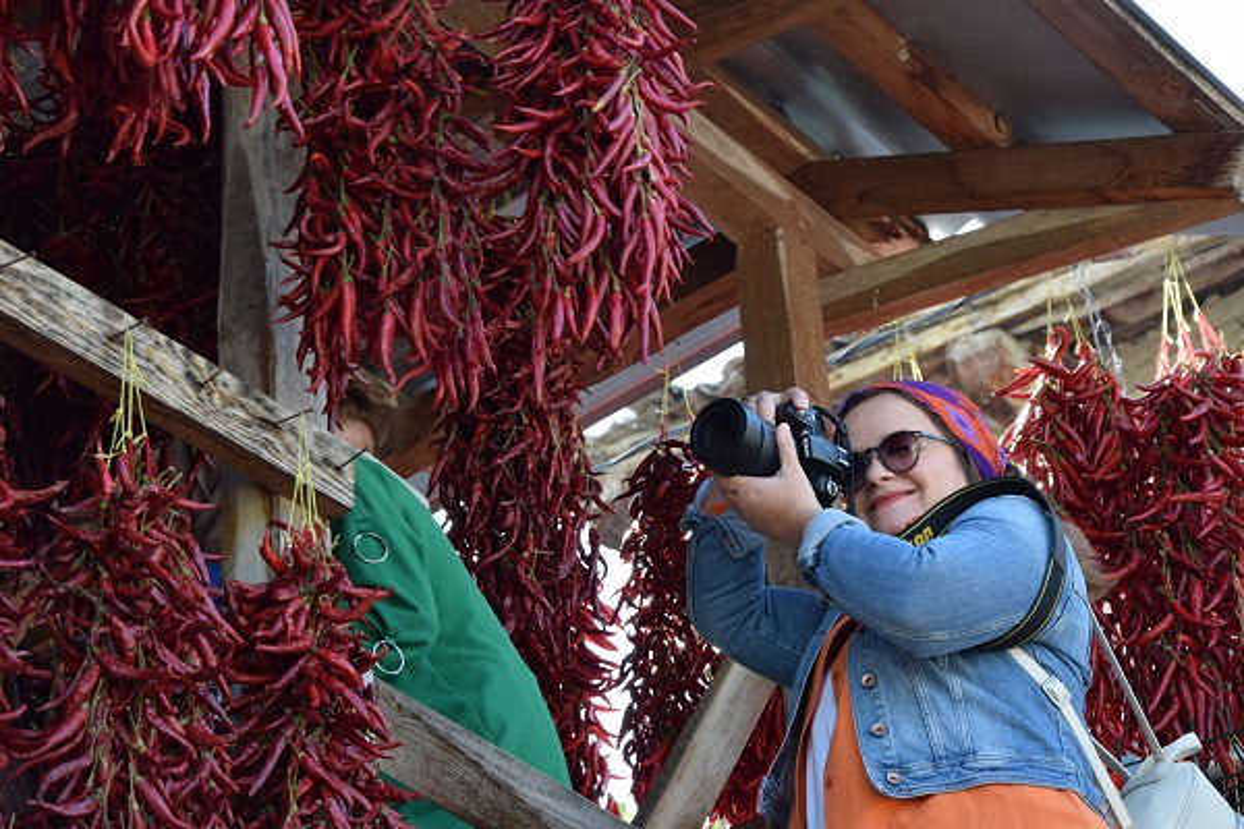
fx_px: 3628
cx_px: 622
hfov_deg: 19.5
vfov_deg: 13.0
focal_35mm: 105
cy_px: 414
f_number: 7.1
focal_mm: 70
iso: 400
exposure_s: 1/200
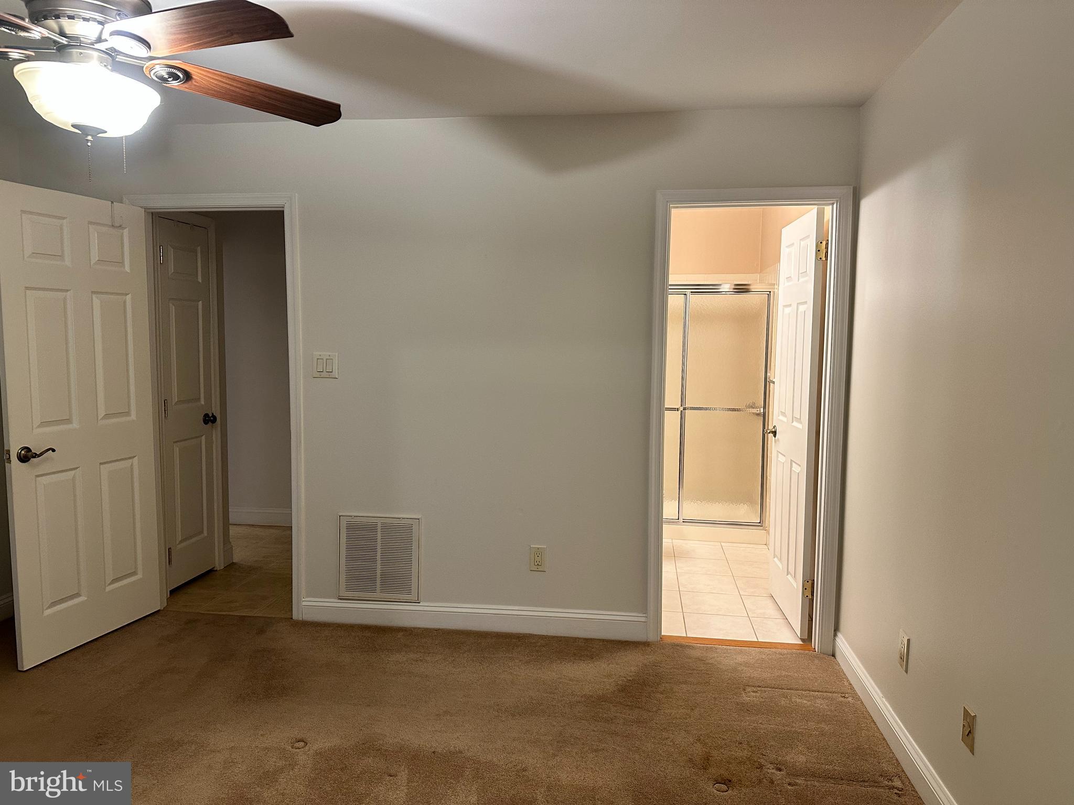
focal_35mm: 24
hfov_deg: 71.6
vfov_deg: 56.8
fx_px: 745
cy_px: 402
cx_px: 537
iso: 200
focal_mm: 6.86
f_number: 1.78
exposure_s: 1/60
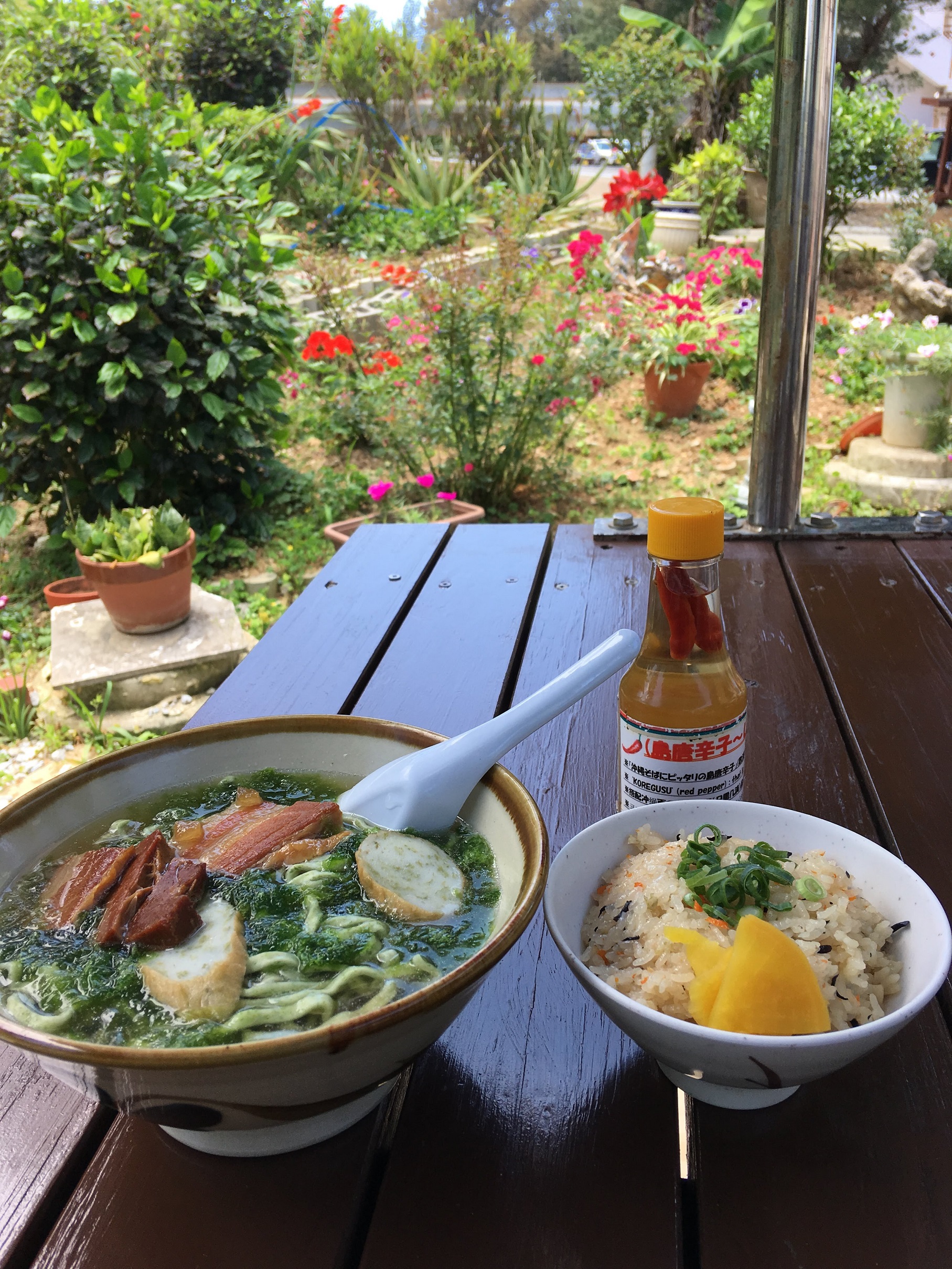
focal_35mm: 29
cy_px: 634
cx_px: 476
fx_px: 1063
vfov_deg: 61.7
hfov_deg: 48.2
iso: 25
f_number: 2.2
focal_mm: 4.15
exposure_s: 1/310
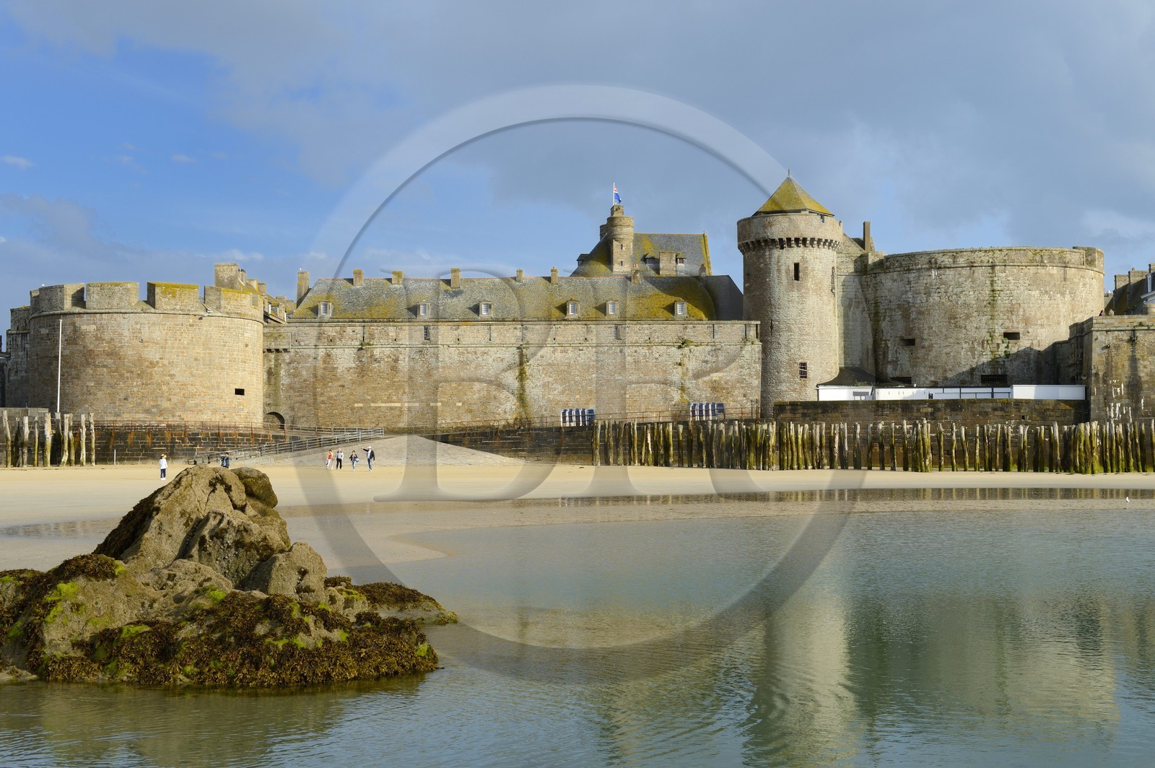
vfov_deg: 28.0
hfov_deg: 41.1
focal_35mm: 48
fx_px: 1539
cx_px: 578
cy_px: 384
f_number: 11
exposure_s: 1/200
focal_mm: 48
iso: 200
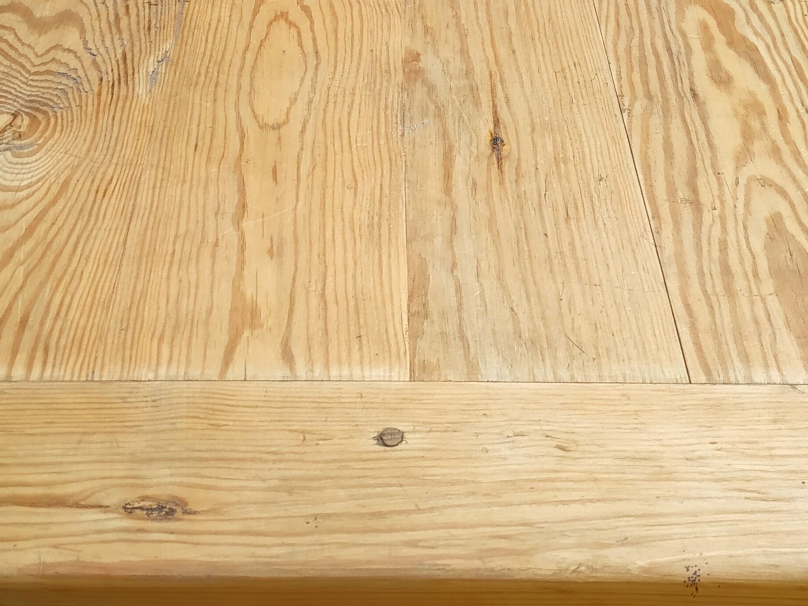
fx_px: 1144
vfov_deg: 29.0
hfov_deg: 38.9
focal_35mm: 49
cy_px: 113
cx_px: 380
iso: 100
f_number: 1.9
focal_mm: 3.94
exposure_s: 1/900
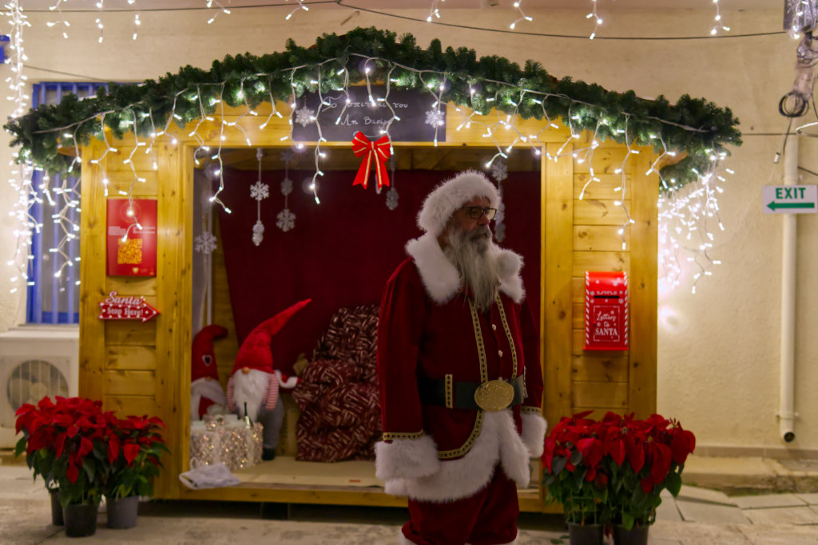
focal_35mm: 45
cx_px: 409
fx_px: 1023
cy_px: 272
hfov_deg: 43.6
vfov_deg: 29.9
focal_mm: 30
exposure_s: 1/160
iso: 3200
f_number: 2
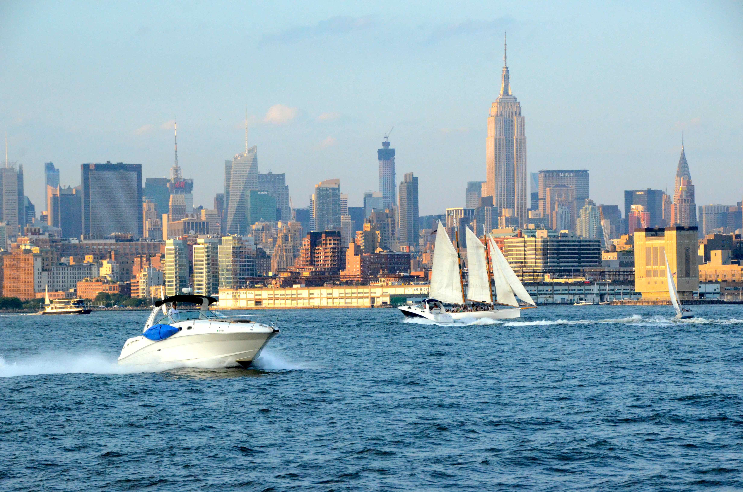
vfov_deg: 9.6
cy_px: 246
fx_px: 2935
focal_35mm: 142
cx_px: 372
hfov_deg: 14.4
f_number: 11
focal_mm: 95
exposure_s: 1/2000
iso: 3200
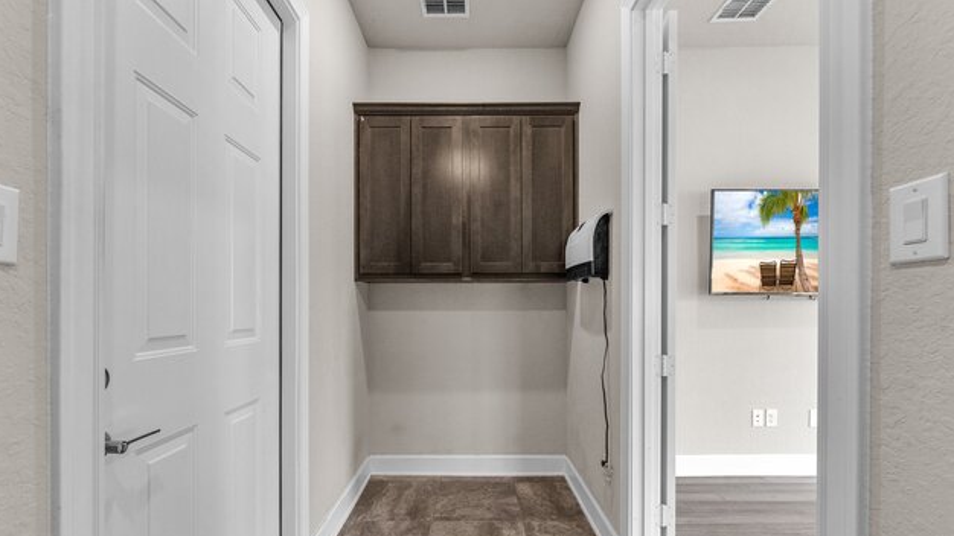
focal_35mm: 15
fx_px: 379
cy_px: 324
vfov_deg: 69.7
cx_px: 468
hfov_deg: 103.0
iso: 1250
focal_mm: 14
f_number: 6.3
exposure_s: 1/100
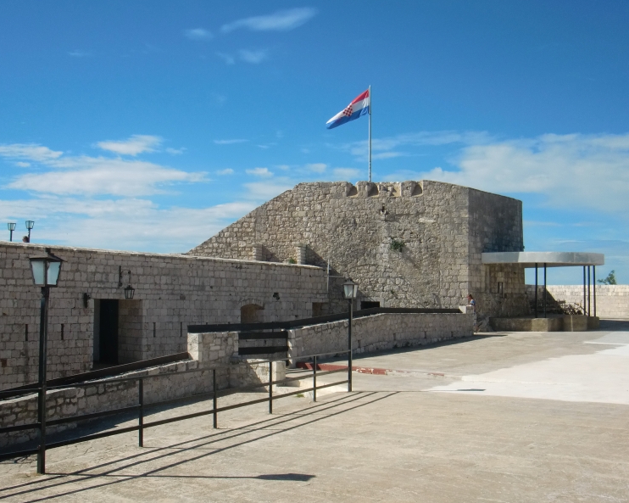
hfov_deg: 45.8
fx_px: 744
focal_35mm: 40
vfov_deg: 37.3
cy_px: 254
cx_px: 313
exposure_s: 1/320
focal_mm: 6.66
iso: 100
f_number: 8.9
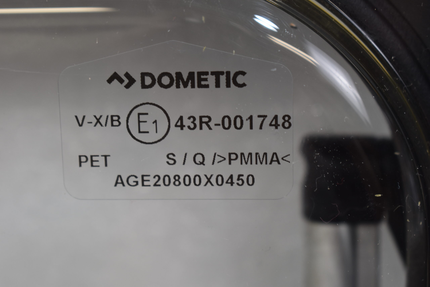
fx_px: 985
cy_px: 144
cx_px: 215
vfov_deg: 16.6
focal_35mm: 82
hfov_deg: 24.6
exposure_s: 1/60
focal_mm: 55
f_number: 5.6
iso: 400
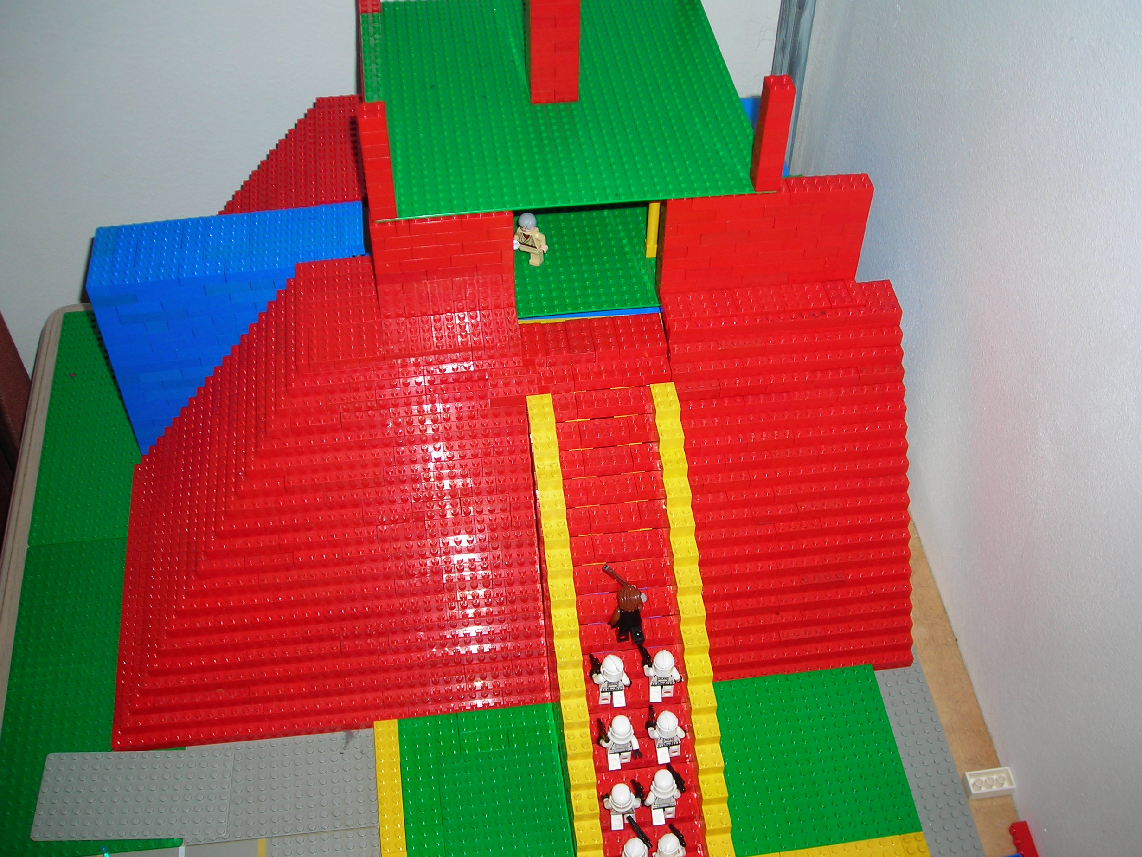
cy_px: 412
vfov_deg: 36.0
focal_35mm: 40
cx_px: 588
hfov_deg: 46.8
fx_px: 1320
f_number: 3.2
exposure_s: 1/60.1
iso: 50
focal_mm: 6.3
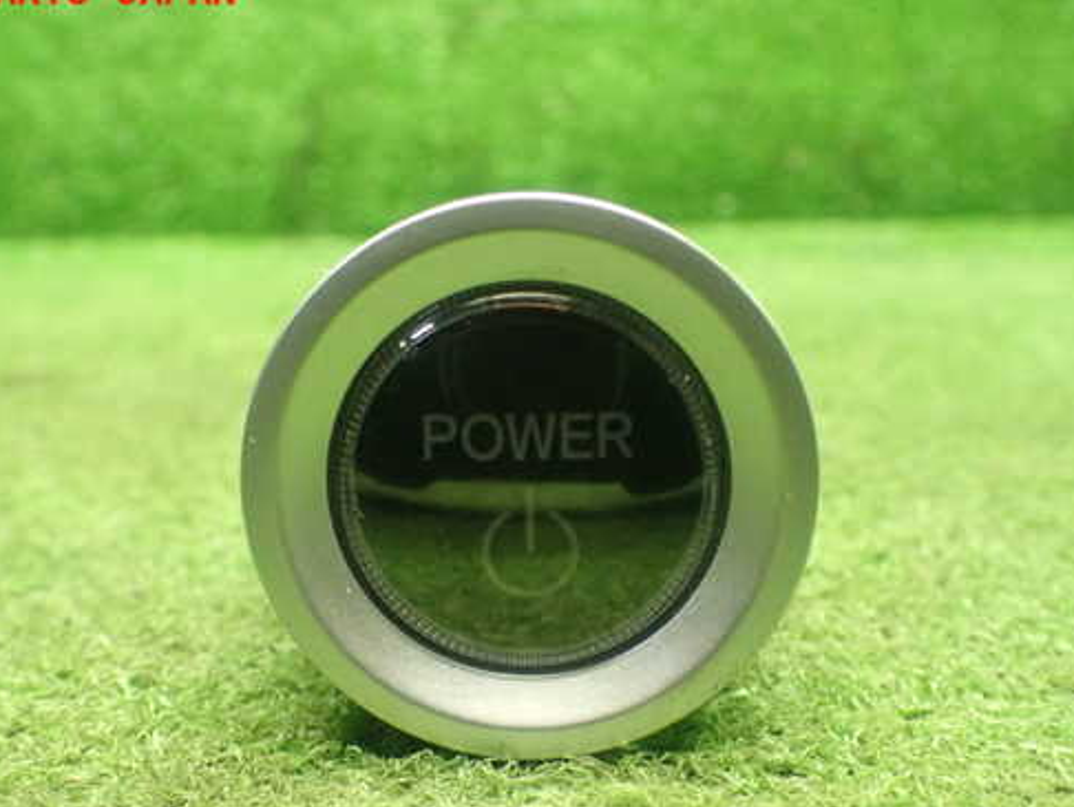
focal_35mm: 37
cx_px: 497
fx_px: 1149
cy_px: 460
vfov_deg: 38.6
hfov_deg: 50.1
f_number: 2.3
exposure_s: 1/50
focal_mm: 5.4
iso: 800
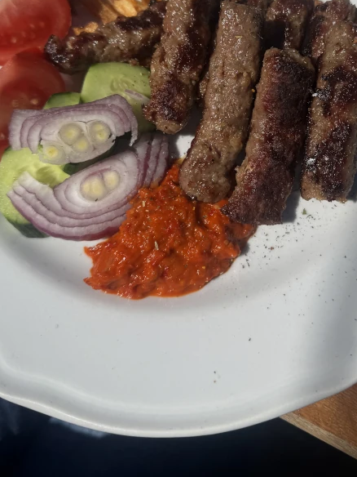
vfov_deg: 48.5
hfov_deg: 38.3
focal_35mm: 37
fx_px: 509
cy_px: 127
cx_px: 236
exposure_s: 1/12346
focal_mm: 6.76
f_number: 1.78
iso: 80
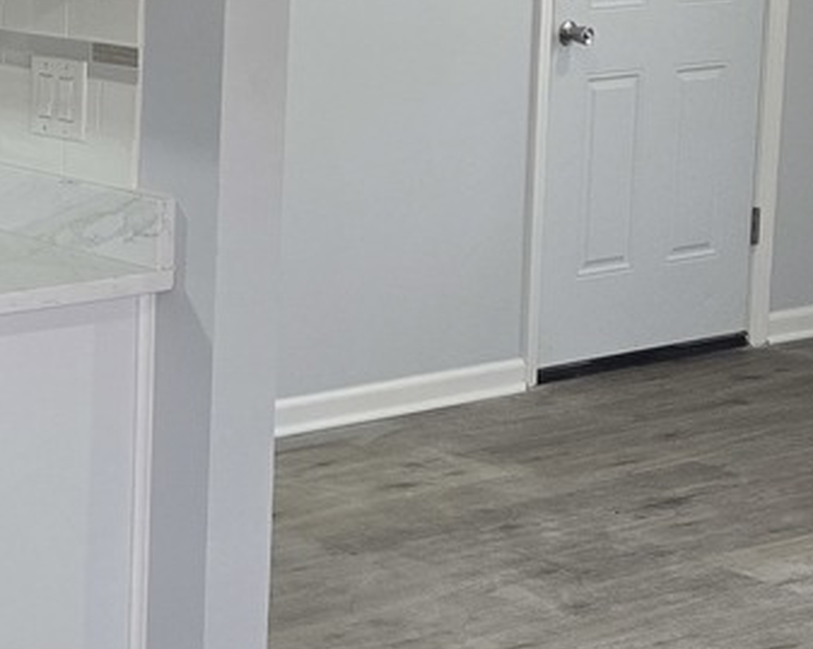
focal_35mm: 96
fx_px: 2308
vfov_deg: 15.8
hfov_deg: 18.1
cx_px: -350
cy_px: 92
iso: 200
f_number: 1.7
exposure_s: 1/120
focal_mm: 6.3
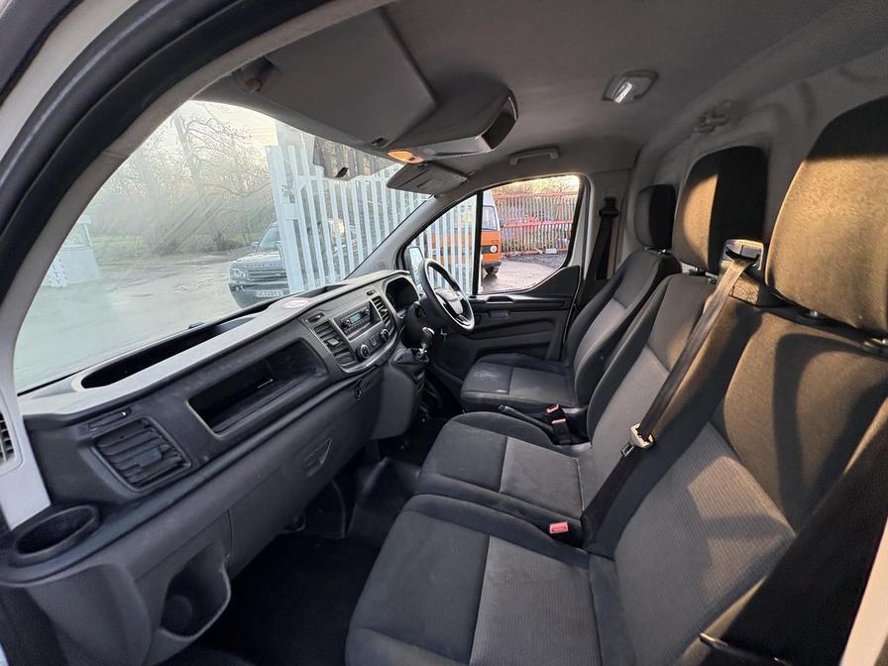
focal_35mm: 14
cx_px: 444
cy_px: 333
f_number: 2.2
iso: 125
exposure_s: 1/99
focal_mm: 2.22
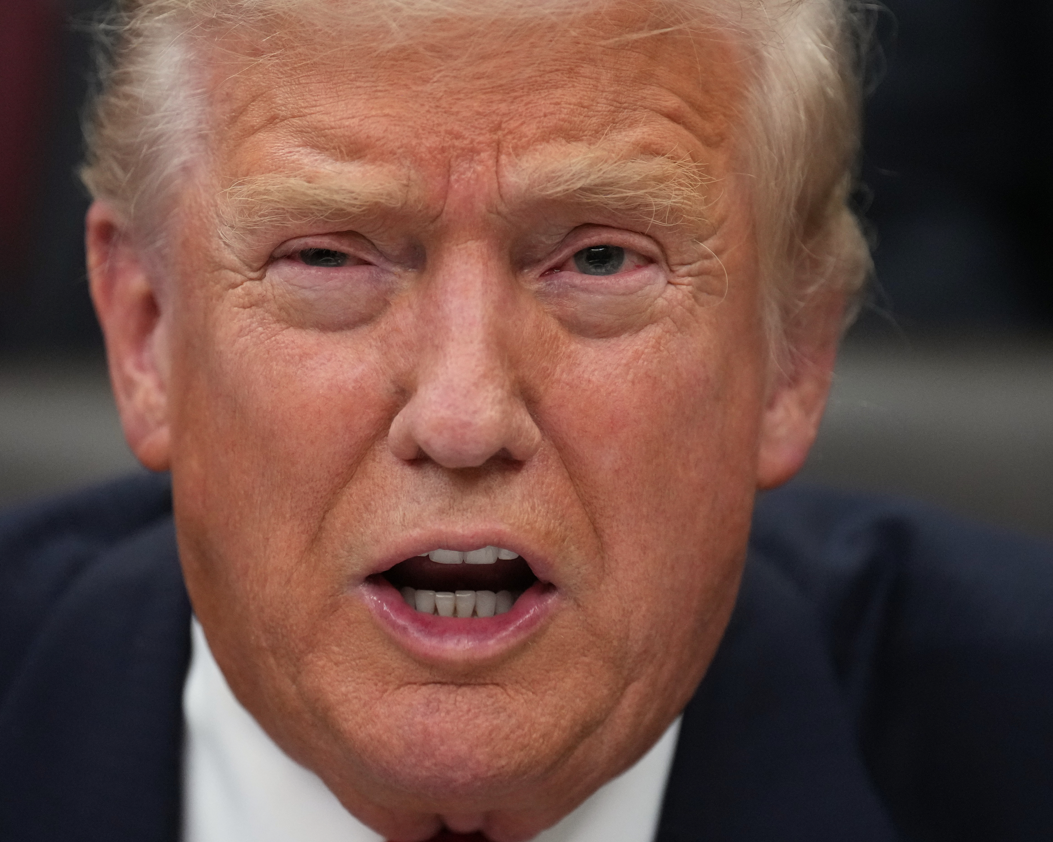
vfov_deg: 4.6
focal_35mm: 339
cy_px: 422
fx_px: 10565
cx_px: 550
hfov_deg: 5.7
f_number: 2.8
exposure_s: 1/200
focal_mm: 200
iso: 4000
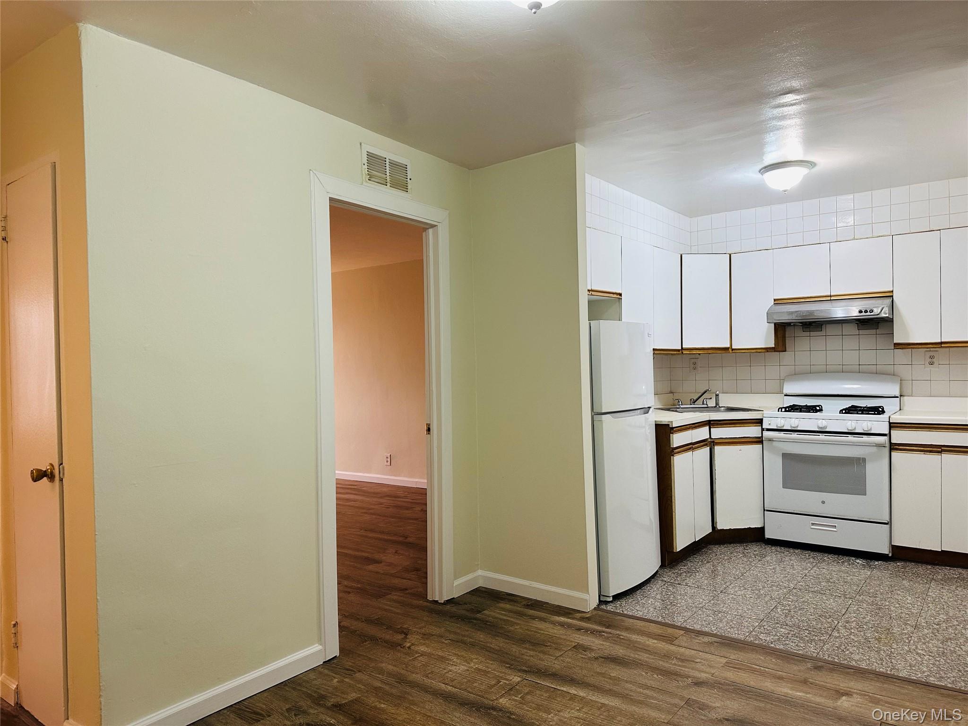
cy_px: 363
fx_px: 671
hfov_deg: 71.6
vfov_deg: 56.8
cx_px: 484
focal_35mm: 24
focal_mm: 6.86
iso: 160
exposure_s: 1/60
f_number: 1.78
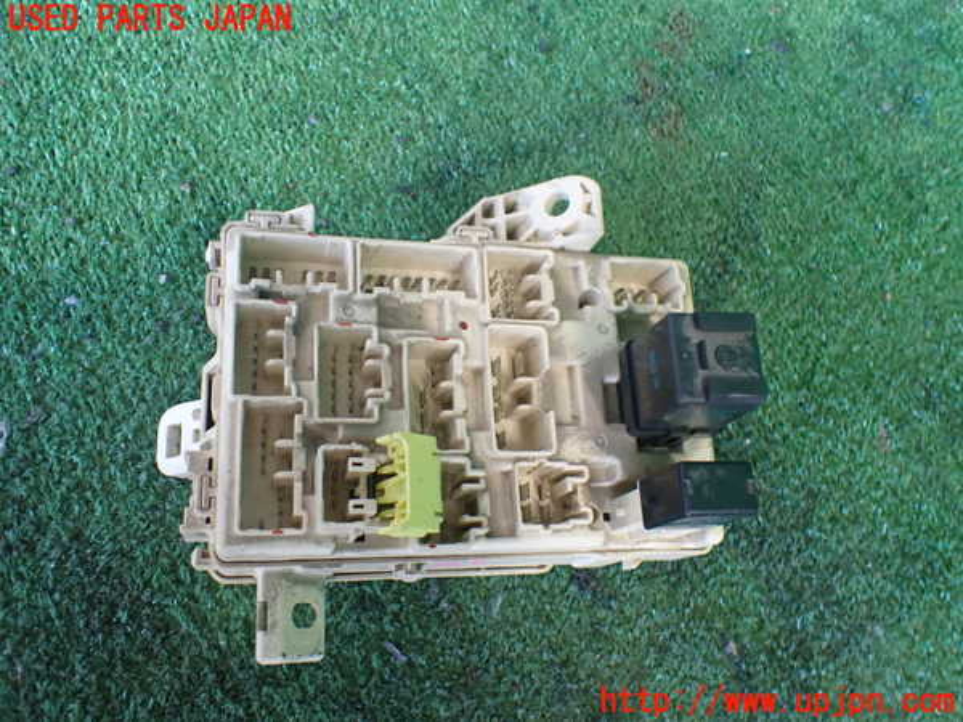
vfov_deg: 46.8
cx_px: 482
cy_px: 361
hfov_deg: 60.0
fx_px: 835
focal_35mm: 30
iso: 800
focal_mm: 5.4
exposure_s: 1/100
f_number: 2.3
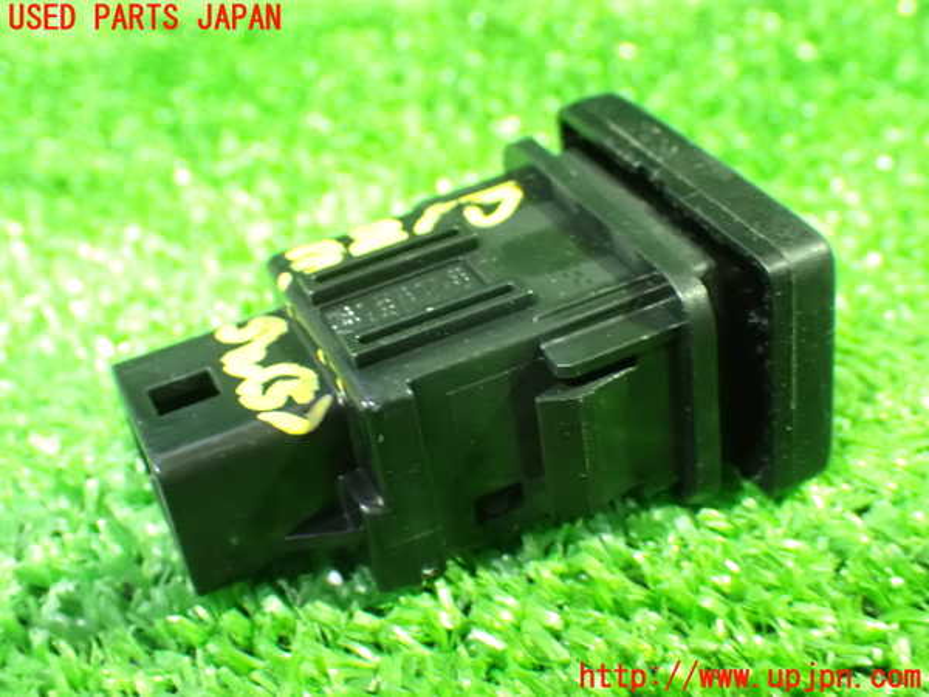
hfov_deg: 38.2
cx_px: 464
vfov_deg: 29.1
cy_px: 348
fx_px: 1342
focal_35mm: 50
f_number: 3.2
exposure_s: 1/10
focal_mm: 9.01
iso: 1600
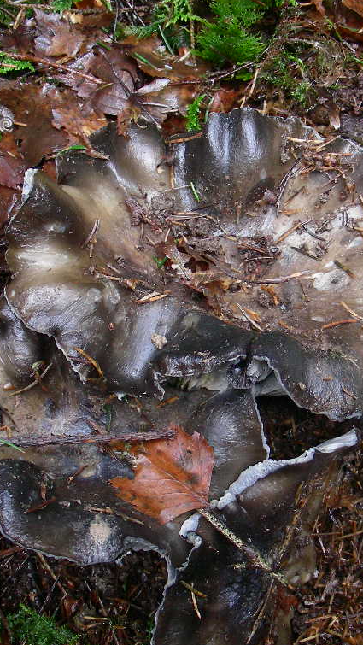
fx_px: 1112
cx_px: 288
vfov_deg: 32.3
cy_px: 323
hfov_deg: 18.4
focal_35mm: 65
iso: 139
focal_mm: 7.4
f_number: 3.5
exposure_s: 1/3.9
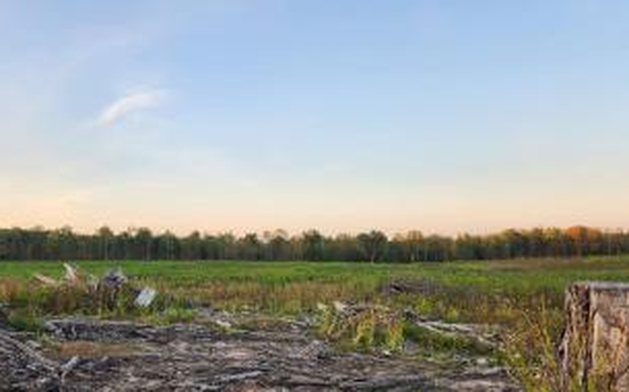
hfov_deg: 59.0
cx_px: 241
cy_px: 206
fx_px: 548
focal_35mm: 32
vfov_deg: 39.3
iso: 20
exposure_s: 1/203
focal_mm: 5.4
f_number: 1.8
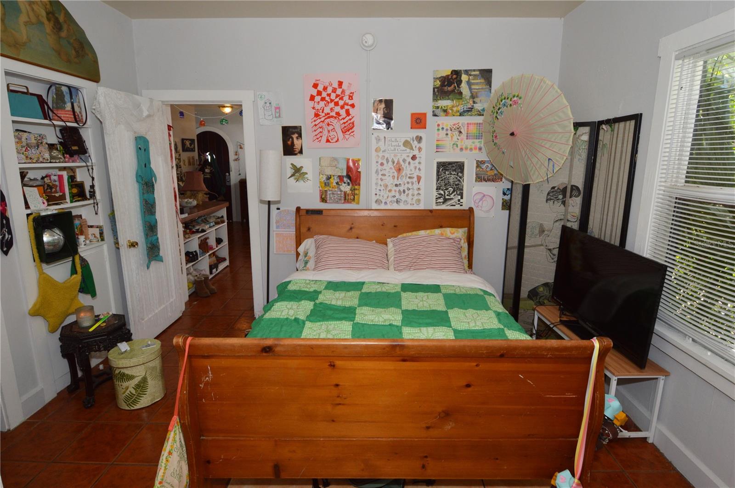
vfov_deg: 67.3
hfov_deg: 90.1
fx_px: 367
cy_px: 244
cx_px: 368
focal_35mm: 18
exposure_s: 1/80
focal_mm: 12
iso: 400
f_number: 9
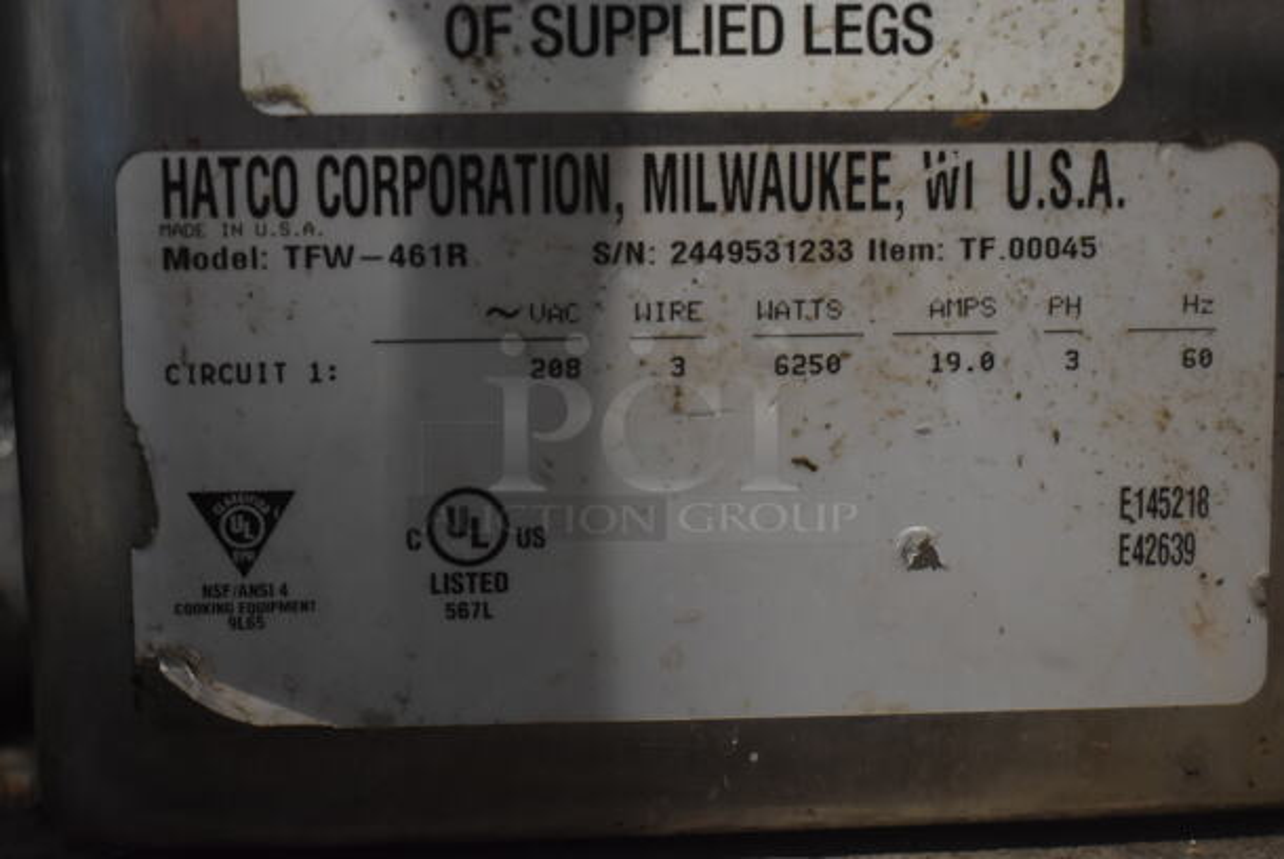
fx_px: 1821
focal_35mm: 51
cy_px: 430
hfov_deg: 38.8
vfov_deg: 26.5
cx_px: 642
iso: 1250
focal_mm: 34
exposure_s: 1/60
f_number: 4.5
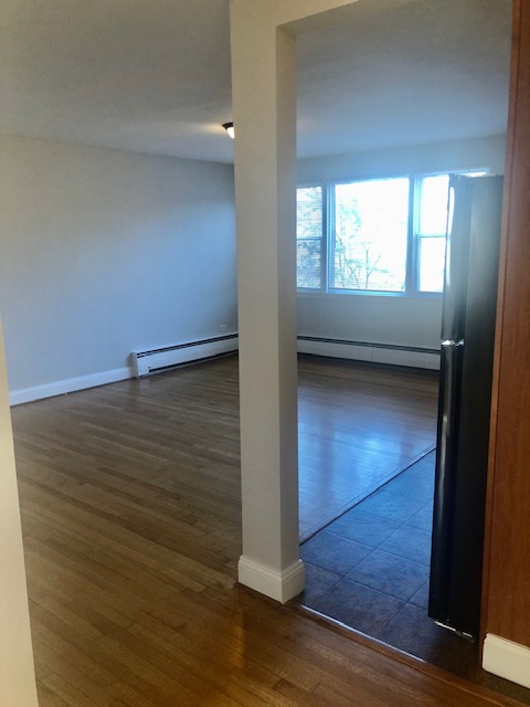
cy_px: 354
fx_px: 572
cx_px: 265
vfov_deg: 63.4
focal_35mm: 28
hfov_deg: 49.7
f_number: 1.8
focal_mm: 4
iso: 40
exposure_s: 1/30
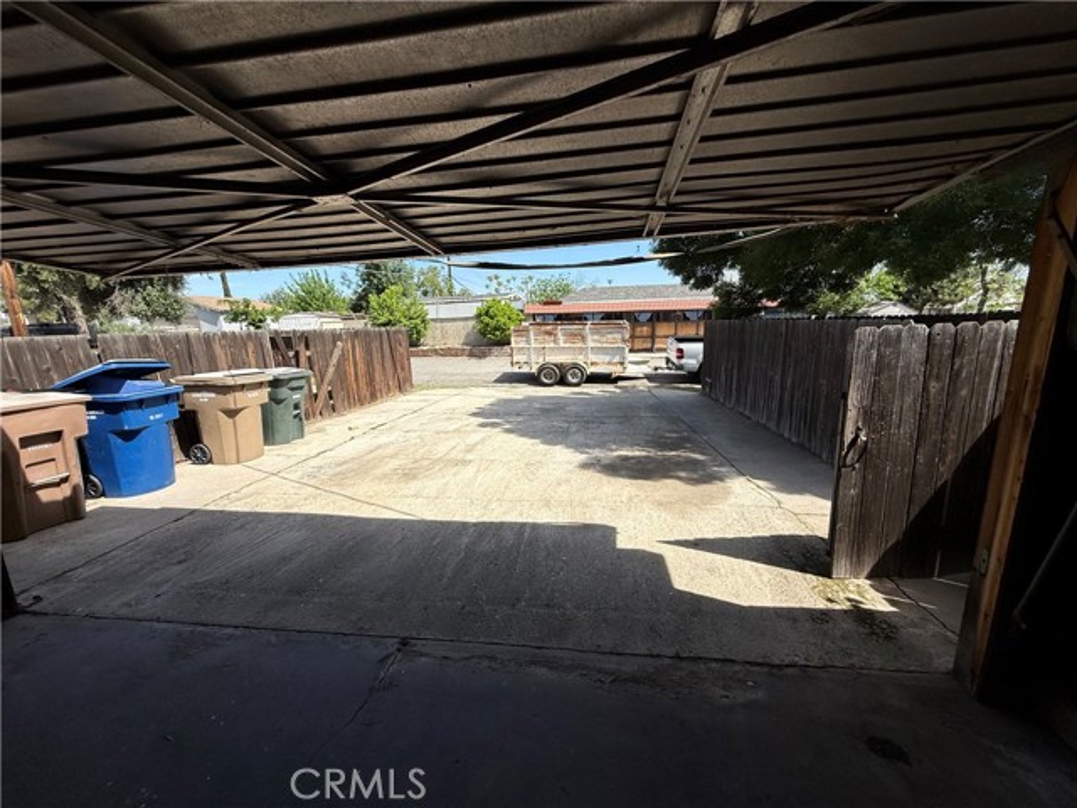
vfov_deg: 85.7
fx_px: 436
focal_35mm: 14
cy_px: 404
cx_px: 538
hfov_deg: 102.1
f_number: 2.2
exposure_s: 1/1961
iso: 50
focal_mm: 2.22
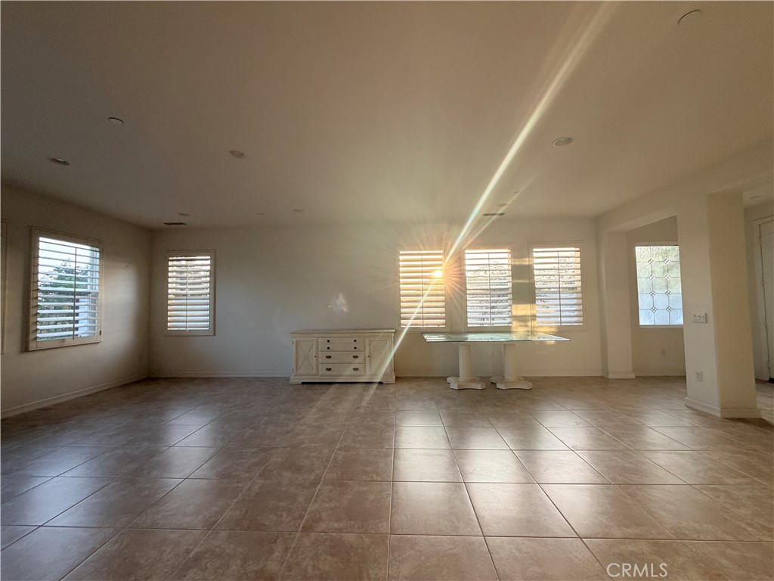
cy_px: 290
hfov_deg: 102.1
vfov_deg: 85.7
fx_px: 313
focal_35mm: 14
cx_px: 387
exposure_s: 1/121
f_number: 2.2
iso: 160
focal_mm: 2.22
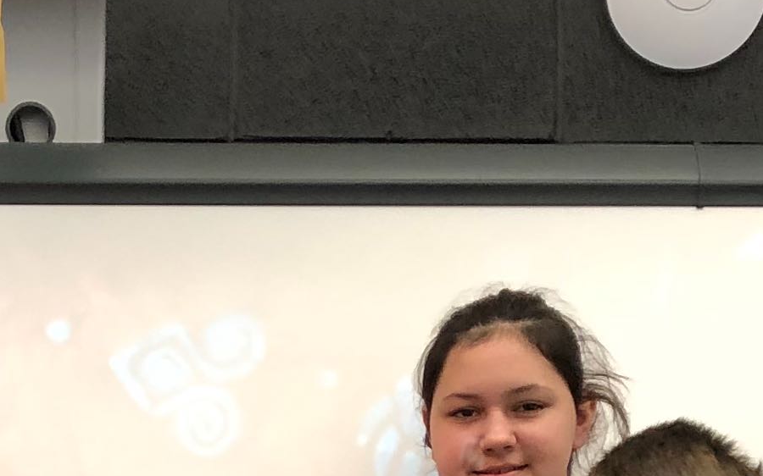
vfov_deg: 8.8
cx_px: 121
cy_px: 1176
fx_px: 2765
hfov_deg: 15.6
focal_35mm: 133
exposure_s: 1/20
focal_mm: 3.99
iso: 40
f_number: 1.8
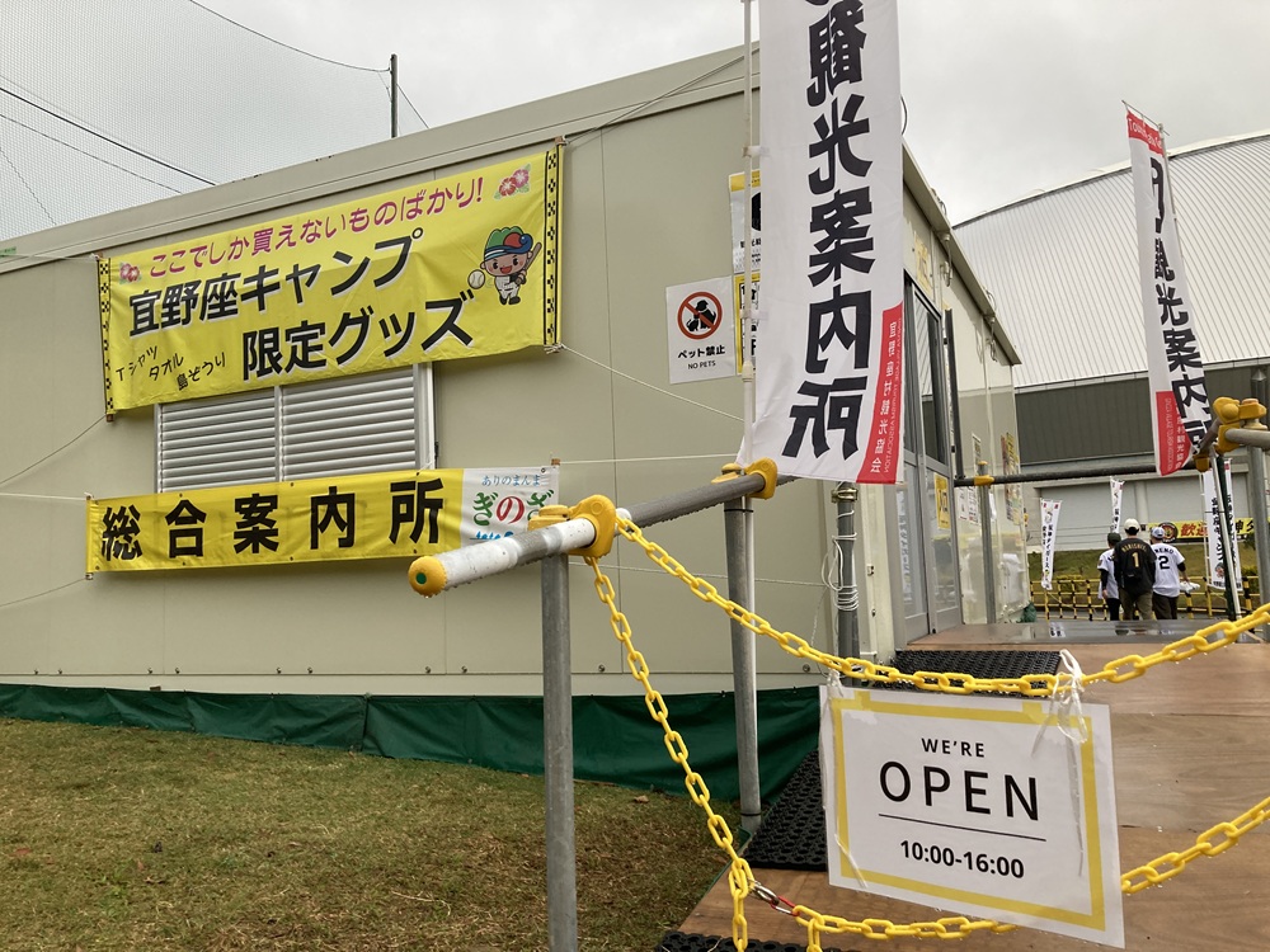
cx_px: 635
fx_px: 1027
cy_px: 476
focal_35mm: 28
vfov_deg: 49.7
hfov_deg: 63.4
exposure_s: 1/87
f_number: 1.8
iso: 80
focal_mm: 3.99
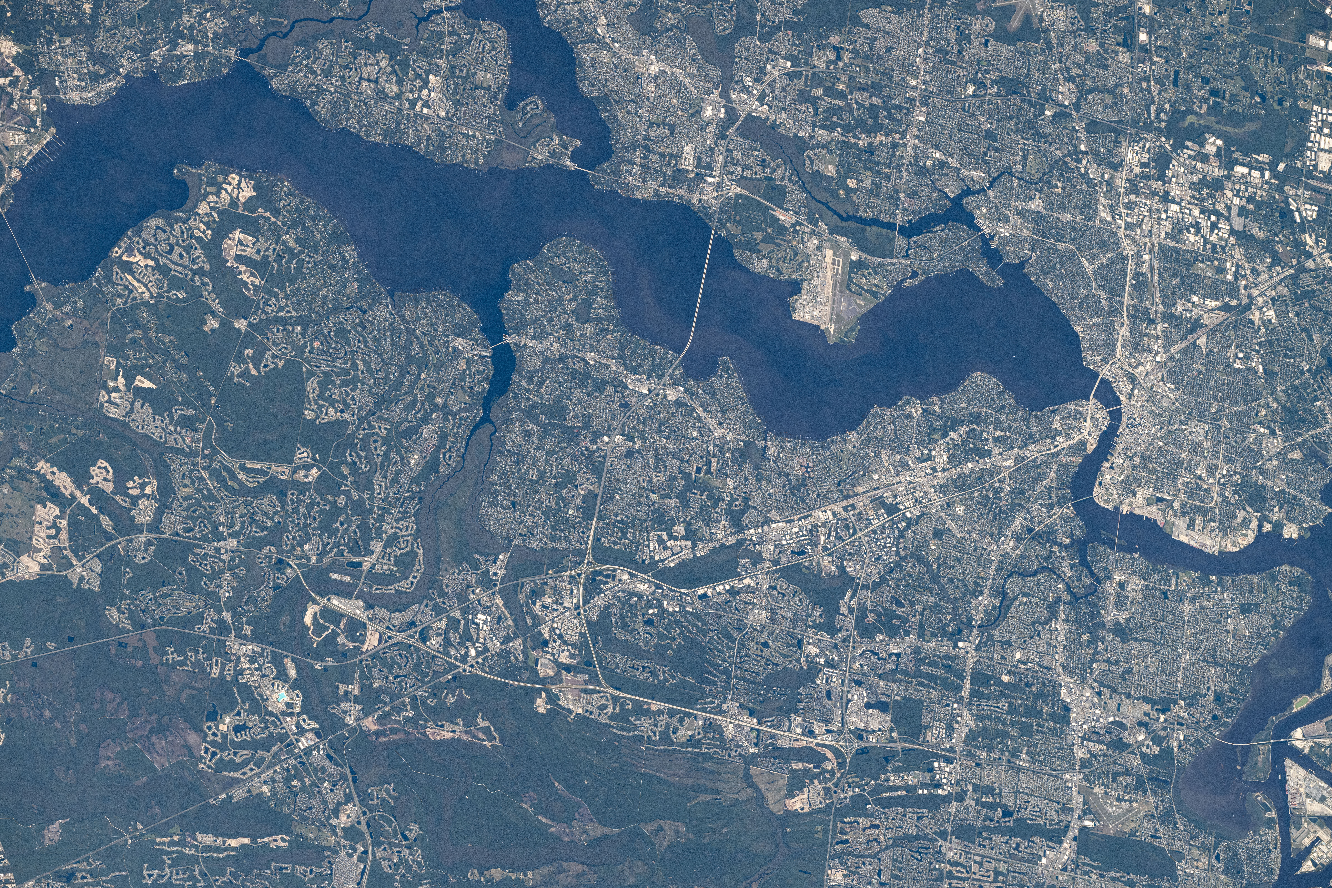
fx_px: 14799
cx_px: 666
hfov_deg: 5.2
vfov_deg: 3.4
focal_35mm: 400
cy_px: 444
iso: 800
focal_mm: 400
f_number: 7.1
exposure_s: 1/3200
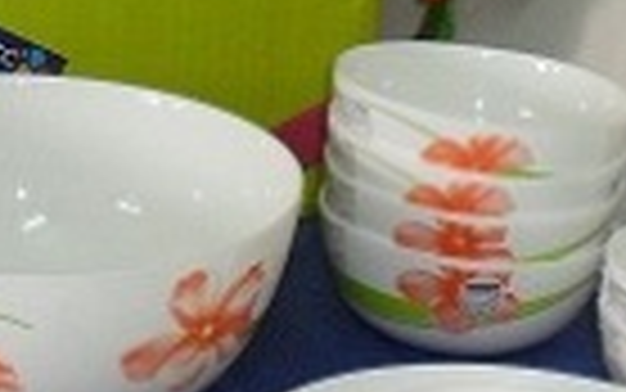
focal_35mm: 109
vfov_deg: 12.0
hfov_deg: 19.1
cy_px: 297
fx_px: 1860
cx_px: 266
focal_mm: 5.7
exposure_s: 1/45
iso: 240
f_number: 3.7
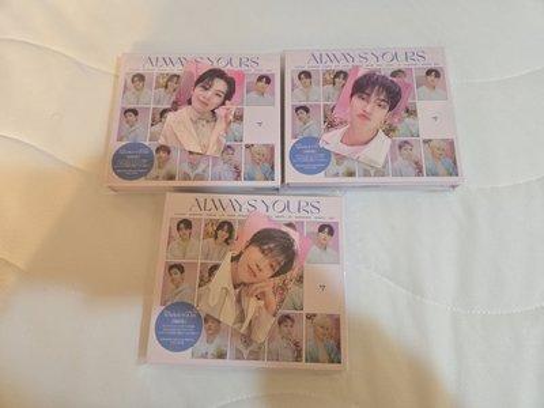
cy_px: 204
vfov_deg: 58.9
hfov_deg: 73.9
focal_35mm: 23
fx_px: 361
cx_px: 272
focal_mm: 5.4
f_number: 1.8
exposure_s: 1/60
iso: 640
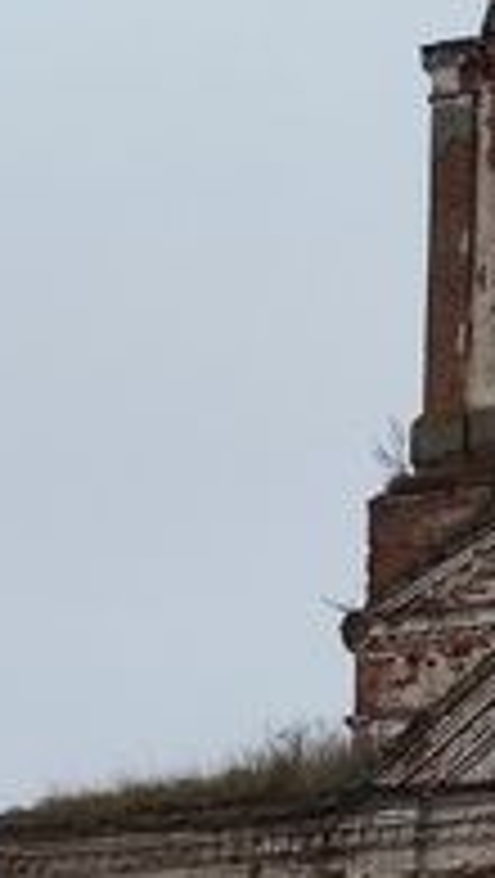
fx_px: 7171
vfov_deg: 7.0
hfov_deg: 3.8
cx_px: 1611
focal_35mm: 308
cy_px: 558
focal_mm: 6.14
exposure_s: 1/100
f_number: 1.65
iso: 64
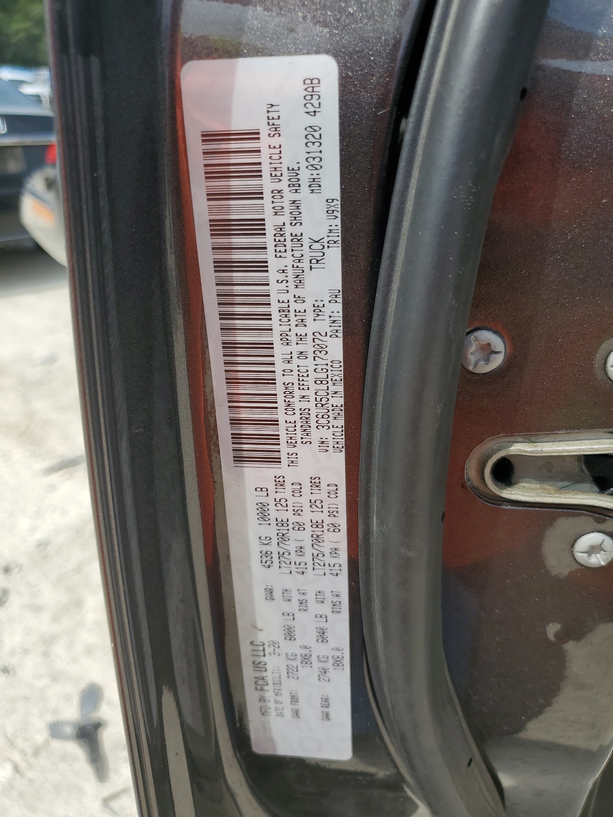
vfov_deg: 67.3
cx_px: 306
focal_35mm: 26
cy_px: 408
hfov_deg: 53.1
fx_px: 614
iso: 50
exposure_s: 1/3333
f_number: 1.5
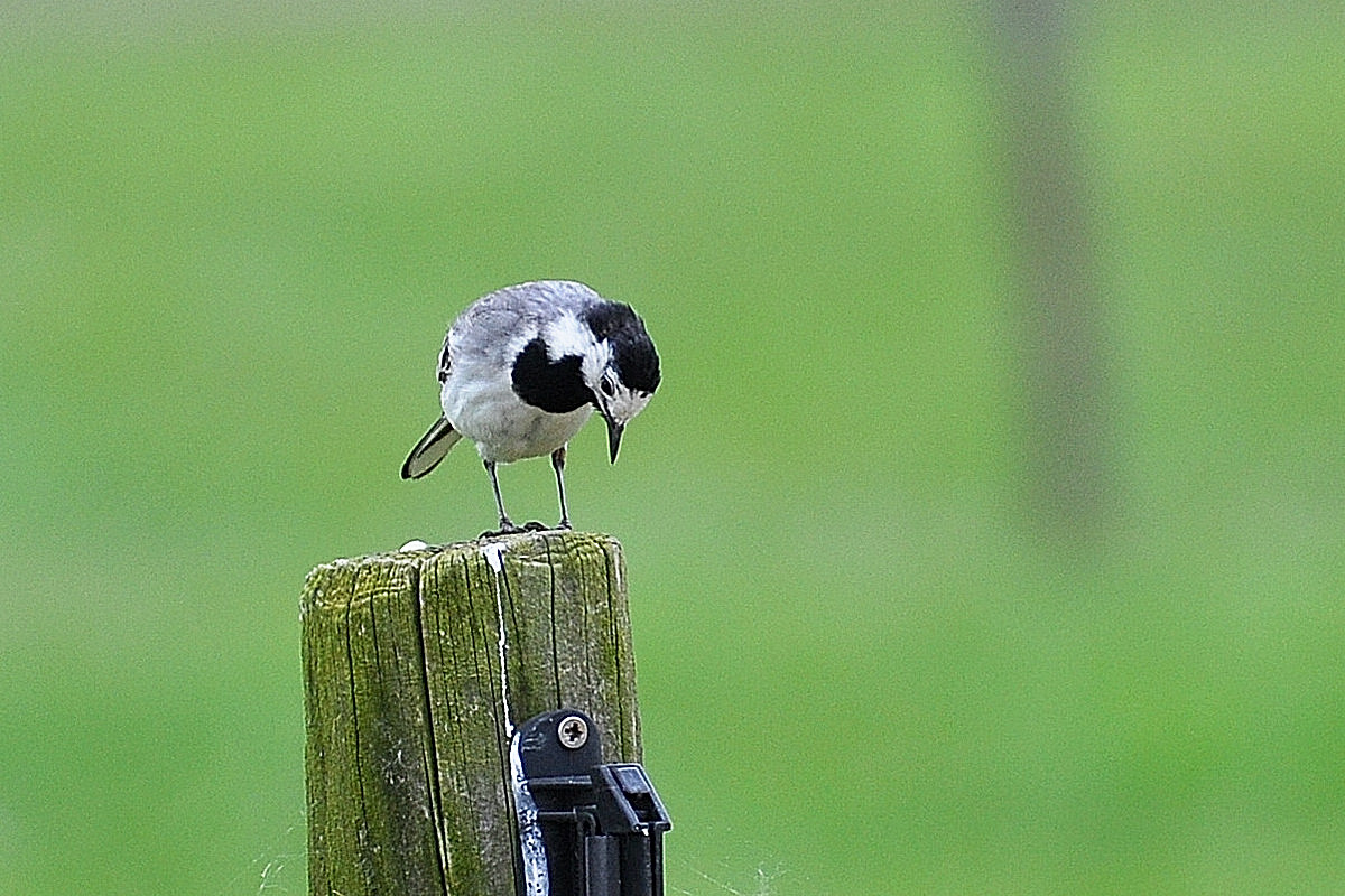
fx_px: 16811
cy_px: 448
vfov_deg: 3.1
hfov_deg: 4.6
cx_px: 672
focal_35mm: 450
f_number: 5.6
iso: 360
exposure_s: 1/500
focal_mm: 300
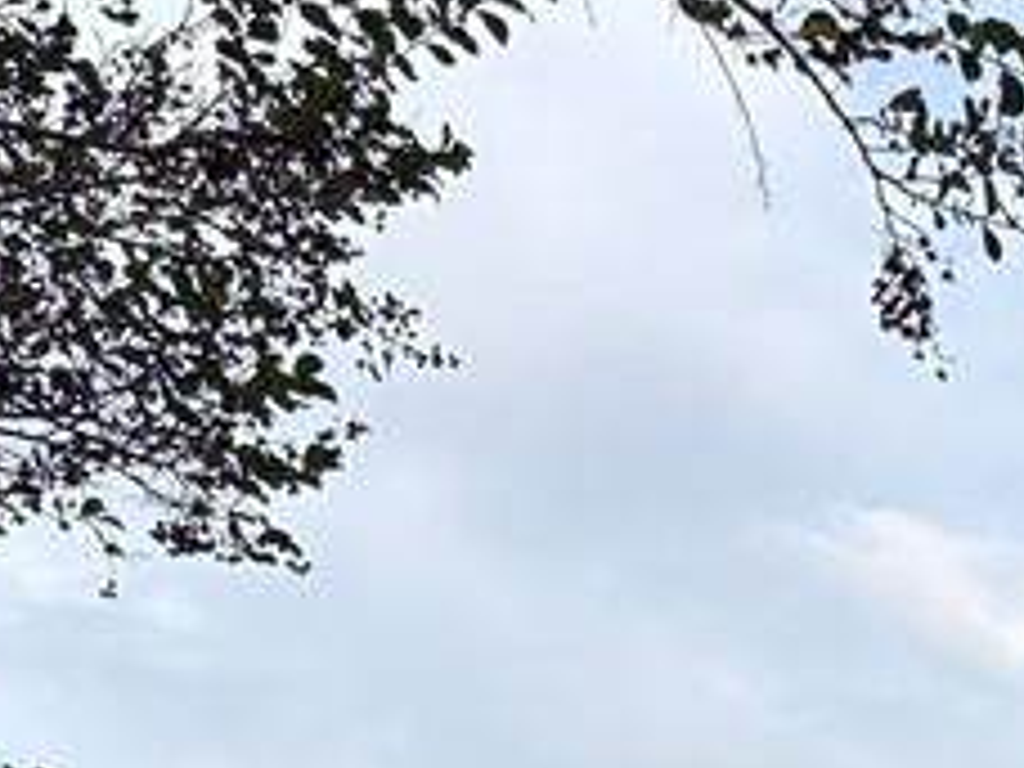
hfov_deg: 15.2
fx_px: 3461
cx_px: 1662
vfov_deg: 11.1
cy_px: 1675
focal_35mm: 117
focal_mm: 5.96
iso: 50
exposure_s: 1/1550
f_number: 1.6
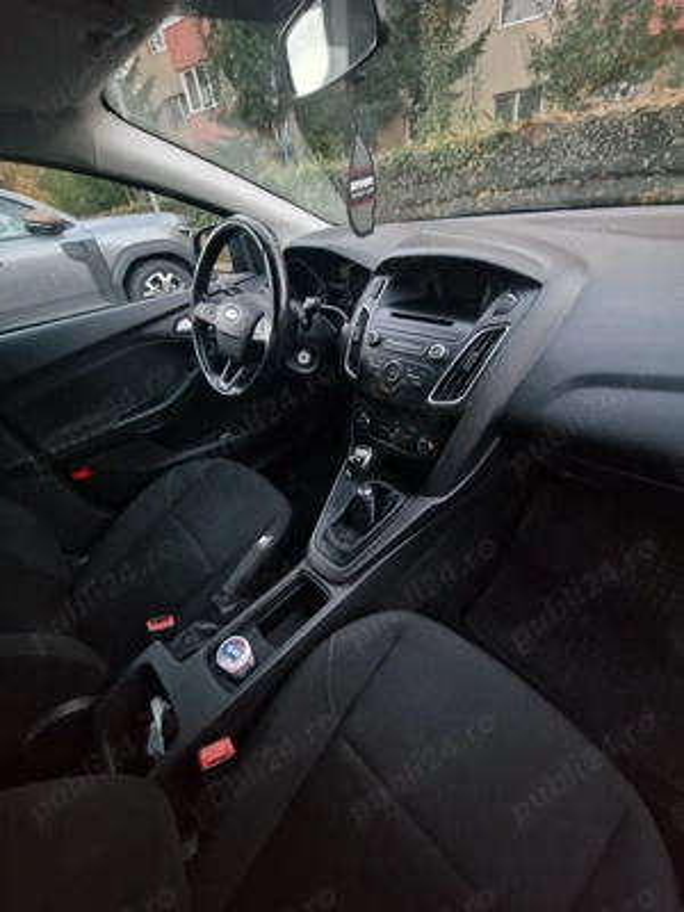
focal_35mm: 13
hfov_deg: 89.9
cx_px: 342
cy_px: 456
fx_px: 343
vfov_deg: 106.2
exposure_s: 1/25
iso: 2000
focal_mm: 2.2
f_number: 2.2
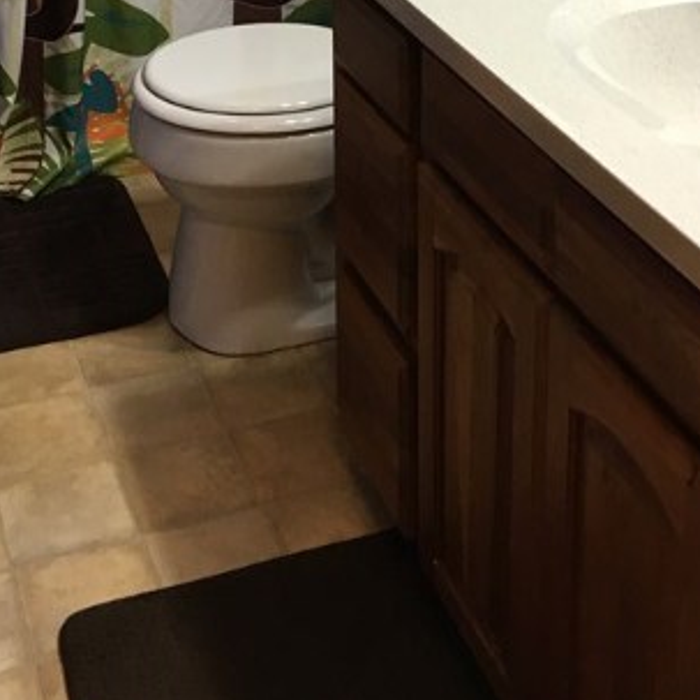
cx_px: 291
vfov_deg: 24.3
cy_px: -120
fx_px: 1487
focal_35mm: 65
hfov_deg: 26.5
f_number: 2.2
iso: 80
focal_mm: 4.15
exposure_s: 1/30
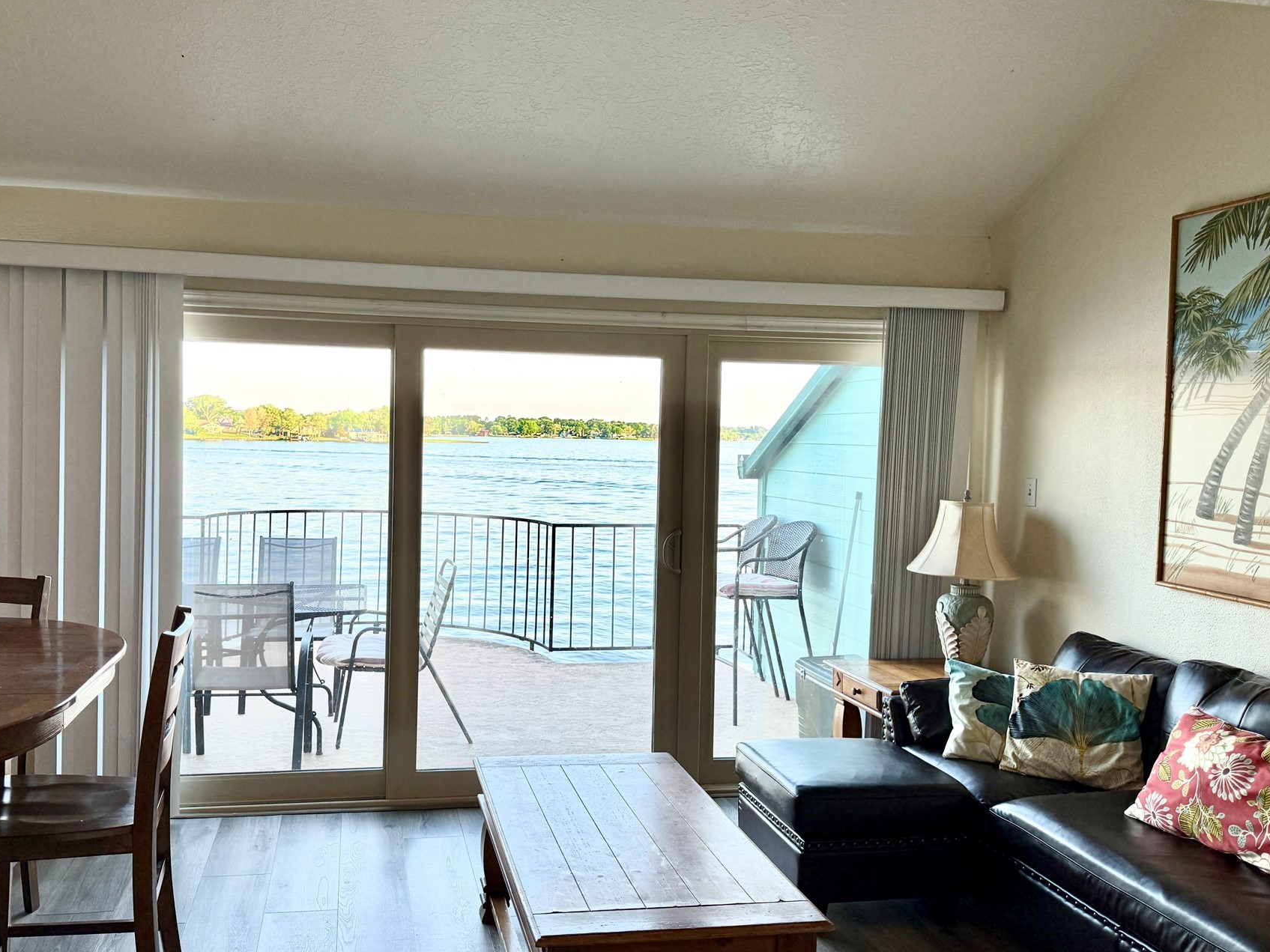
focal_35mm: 29
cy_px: 461
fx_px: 1064
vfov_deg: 48.2
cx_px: 553
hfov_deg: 61.4
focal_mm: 6.76
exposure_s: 1/307
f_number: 1.78
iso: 100
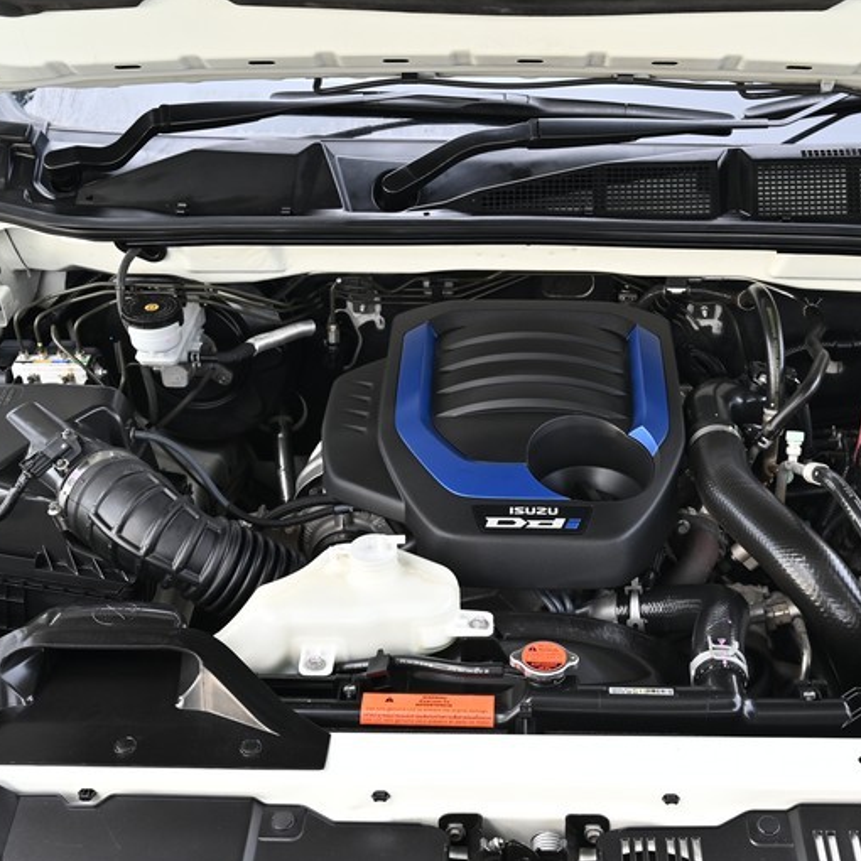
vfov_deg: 38.1
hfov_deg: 38.2
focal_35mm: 44
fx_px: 1238
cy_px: 529
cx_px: 525
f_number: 7.1
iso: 250
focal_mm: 24
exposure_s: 1/40
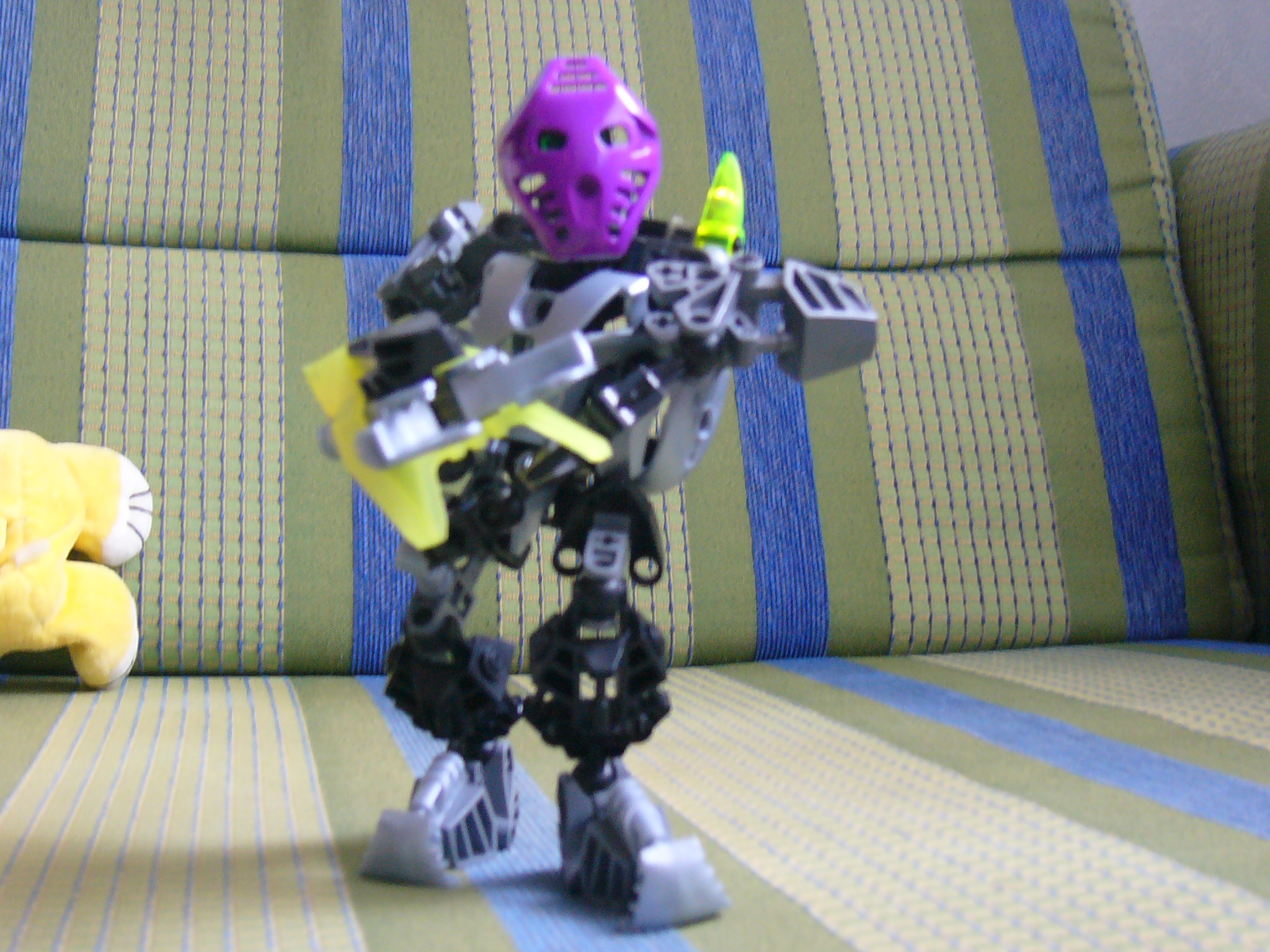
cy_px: 476
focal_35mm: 53
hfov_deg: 36.2
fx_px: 1944
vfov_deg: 27.5
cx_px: 635
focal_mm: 8.8
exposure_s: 1/13
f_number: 3.4
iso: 200
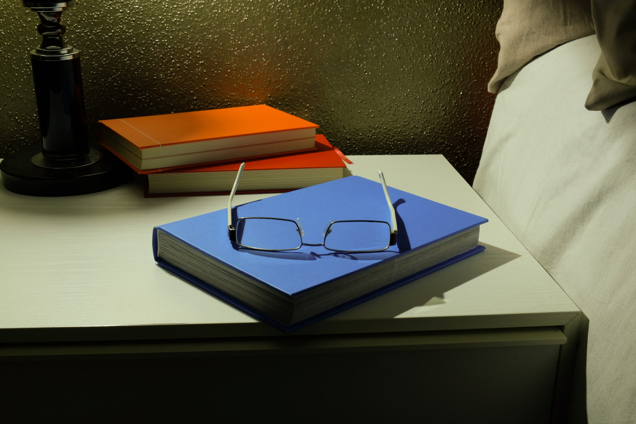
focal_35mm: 43
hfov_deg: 45.4
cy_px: 212
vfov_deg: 31.2
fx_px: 760
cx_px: 318
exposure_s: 6
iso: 200
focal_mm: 28.9
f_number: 11
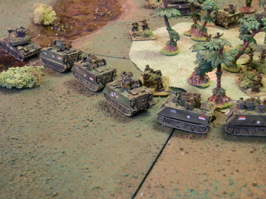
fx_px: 469
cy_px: 100
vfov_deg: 24.0
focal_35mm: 61
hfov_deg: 31.7
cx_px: 133
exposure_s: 1/8
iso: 250
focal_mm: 10.99
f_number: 3.7
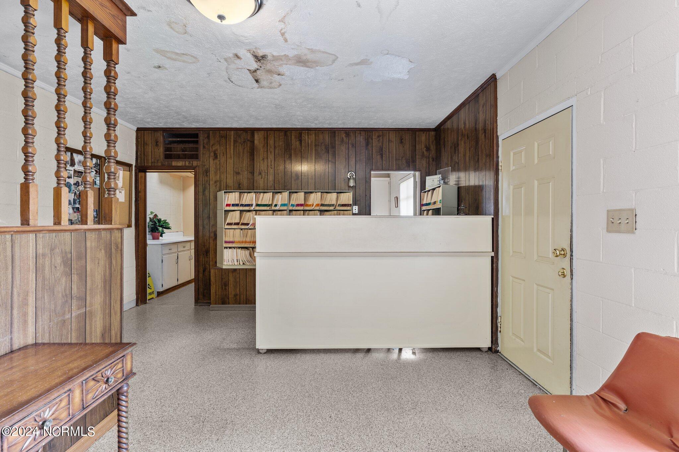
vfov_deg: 70.4
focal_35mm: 17
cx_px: 340
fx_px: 321
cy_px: 226
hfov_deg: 93.3
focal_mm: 17
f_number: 6.3
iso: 125
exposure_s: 2
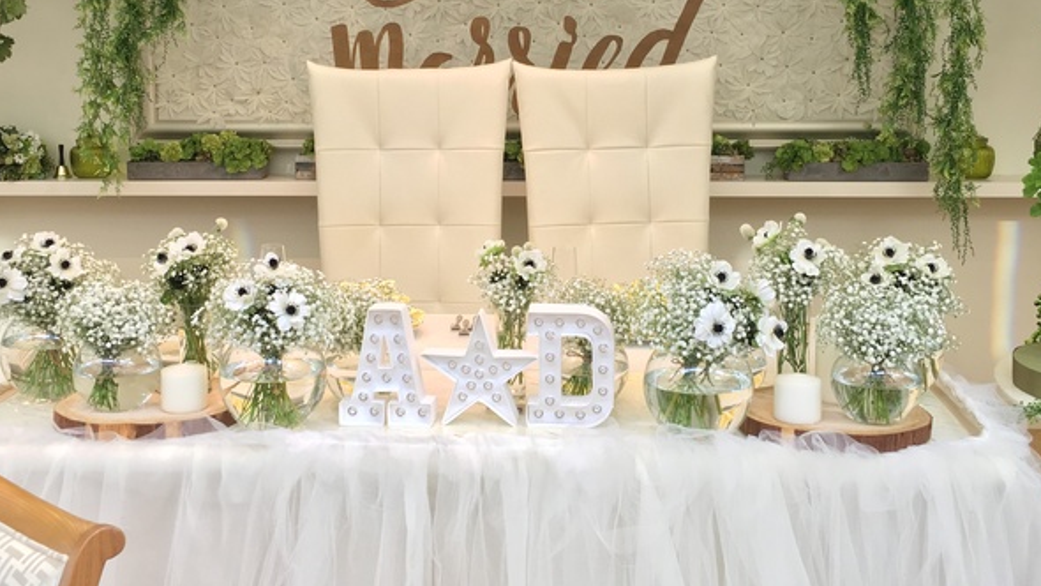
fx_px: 1242
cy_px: 154
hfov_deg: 45.5
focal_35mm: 45
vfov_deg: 26.2
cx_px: 529
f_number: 2.2
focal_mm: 4.15
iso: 32
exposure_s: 1/40
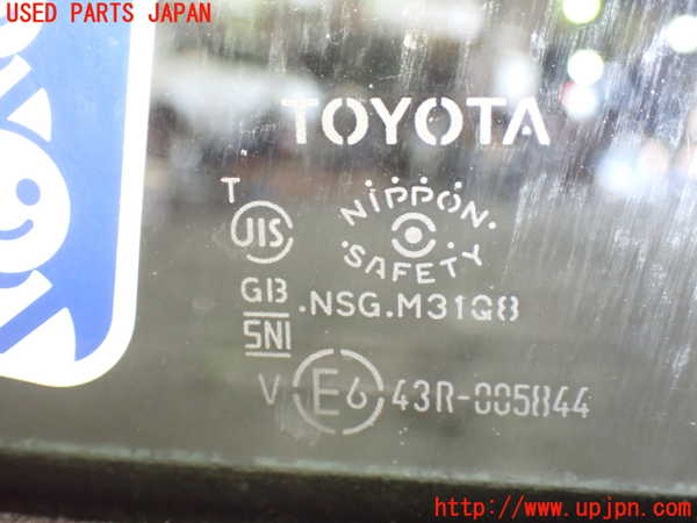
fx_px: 886
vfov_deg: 32.9
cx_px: 348
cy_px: 262
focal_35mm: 44
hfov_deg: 42.9
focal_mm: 7.84
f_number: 2.9
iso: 1000
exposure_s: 1/40
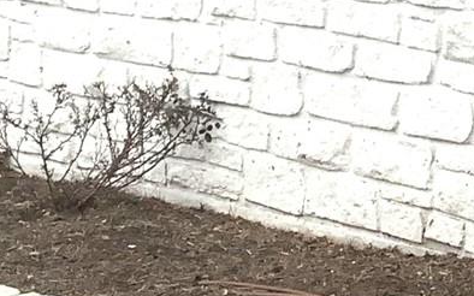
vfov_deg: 7.4
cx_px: 498
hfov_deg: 12.1
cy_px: -310
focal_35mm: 171
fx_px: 2208
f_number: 2.4
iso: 25
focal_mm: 3.3
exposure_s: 1/916
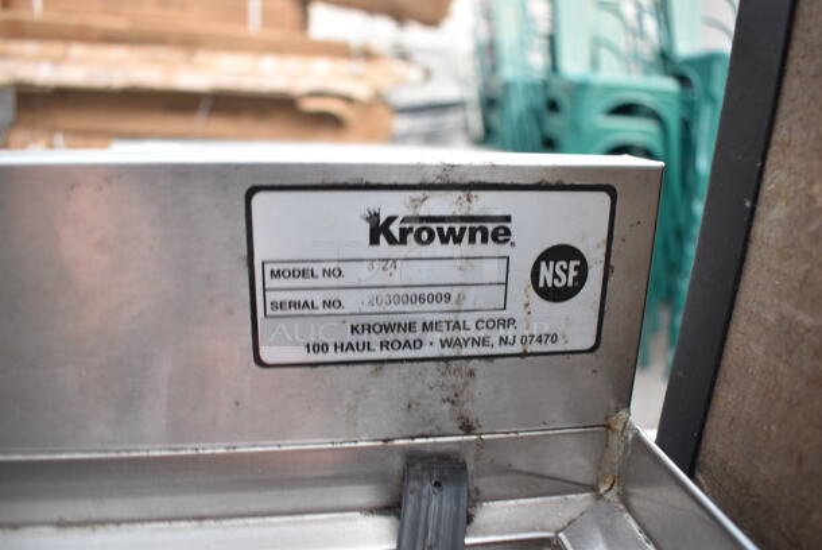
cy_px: 275
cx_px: 411
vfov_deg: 48.0
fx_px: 617
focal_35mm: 27
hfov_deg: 67.3
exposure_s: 1/30
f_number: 3.5
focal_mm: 18
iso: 900
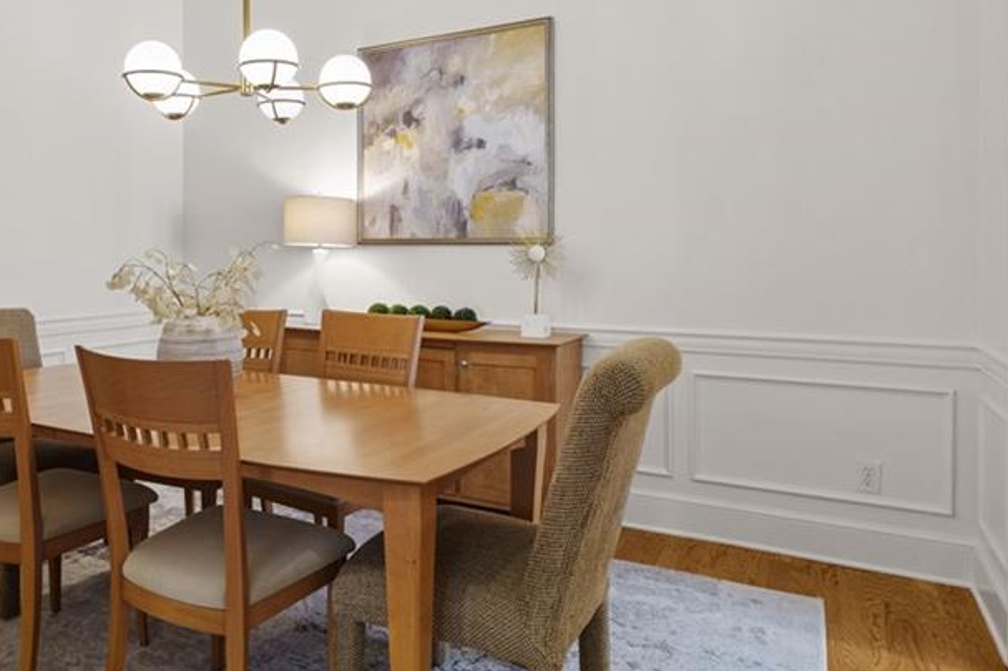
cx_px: 350
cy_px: 262
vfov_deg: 47.5
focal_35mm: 27
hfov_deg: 65.9
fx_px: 756
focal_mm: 16
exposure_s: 1/25
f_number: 6.3
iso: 1250
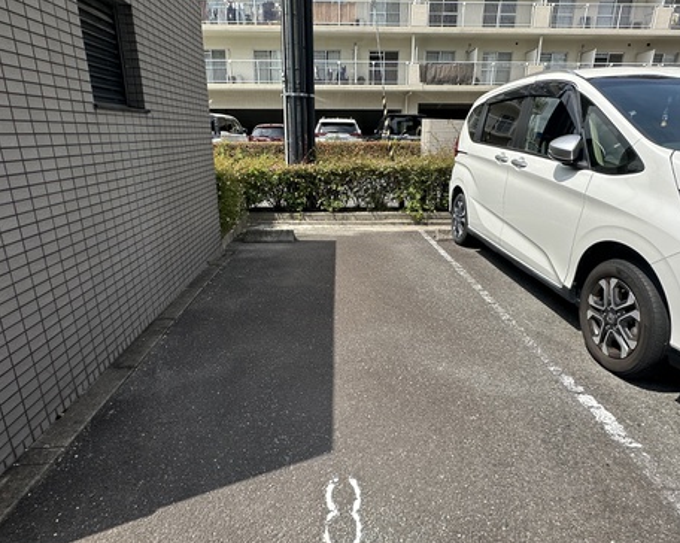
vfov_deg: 65.4
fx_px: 422
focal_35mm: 21
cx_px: 349
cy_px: 262
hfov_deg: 77.7
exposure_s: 1/1159
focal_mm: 2.22
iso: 50
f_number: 2.2
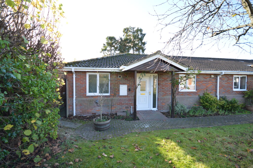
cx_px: 126
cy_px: 84
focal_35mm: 16
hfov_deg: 95.0
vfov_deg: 72.0
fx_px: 116
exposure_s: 1/125
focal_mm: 11
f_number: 5.6
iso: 220
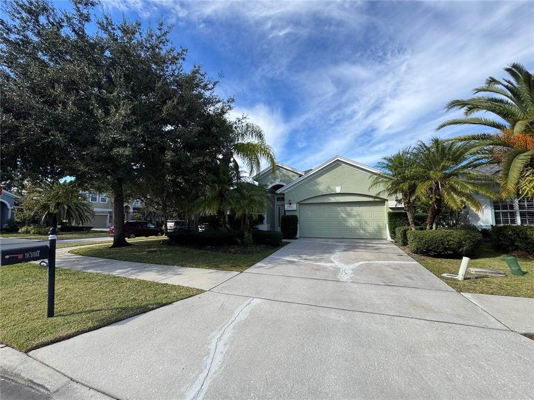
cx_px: 267
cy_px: 200
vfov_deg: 85.7
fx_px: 216
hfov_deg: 102.1
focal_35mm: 14
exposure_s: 1/1217
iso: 50
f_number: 2.2
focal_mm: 2.22
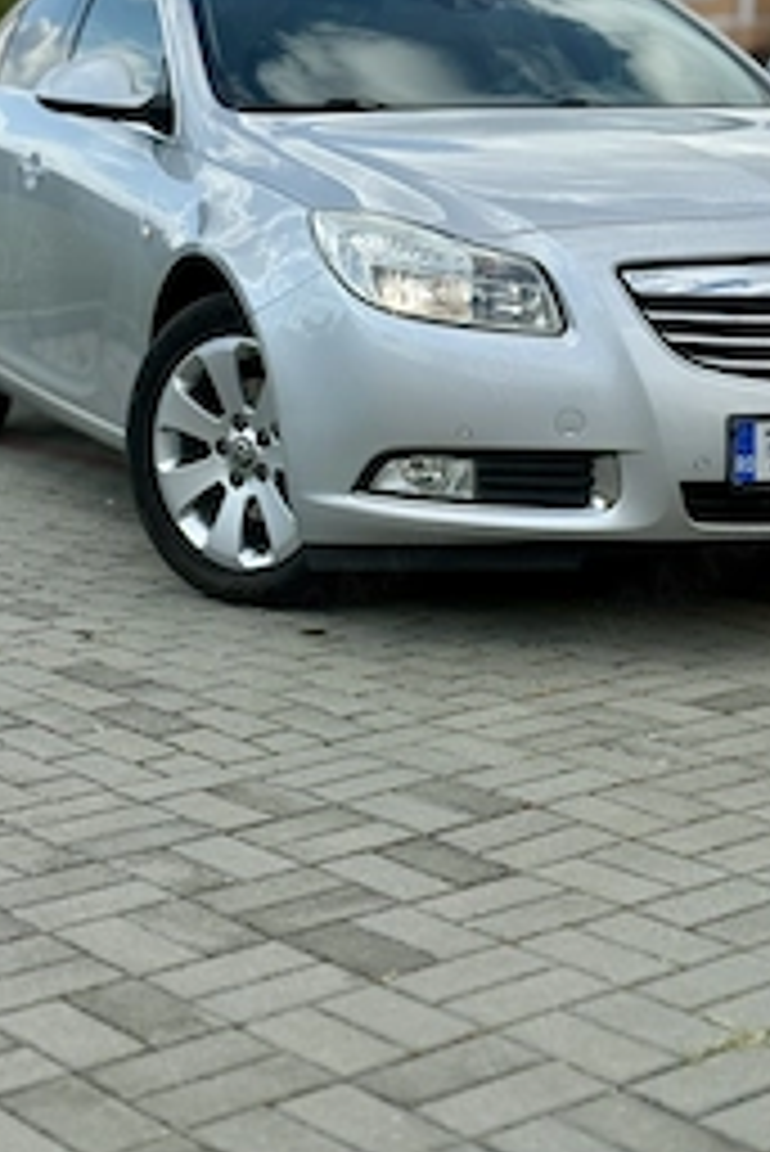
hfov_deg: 17.5
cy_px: 356
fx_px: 2499
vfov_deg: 25.8
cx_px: 459
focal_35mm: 78
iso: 64
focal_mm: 6.76
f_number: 1.78
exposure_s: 1/6024
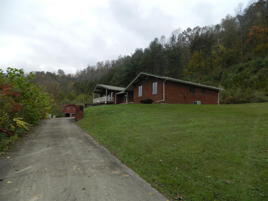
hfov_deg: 69.4
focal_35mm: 25
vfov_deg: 54.9
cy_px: 100
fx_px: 193
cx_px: 134
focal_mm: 4.5
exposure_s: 1/320
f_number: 3.1
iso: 80
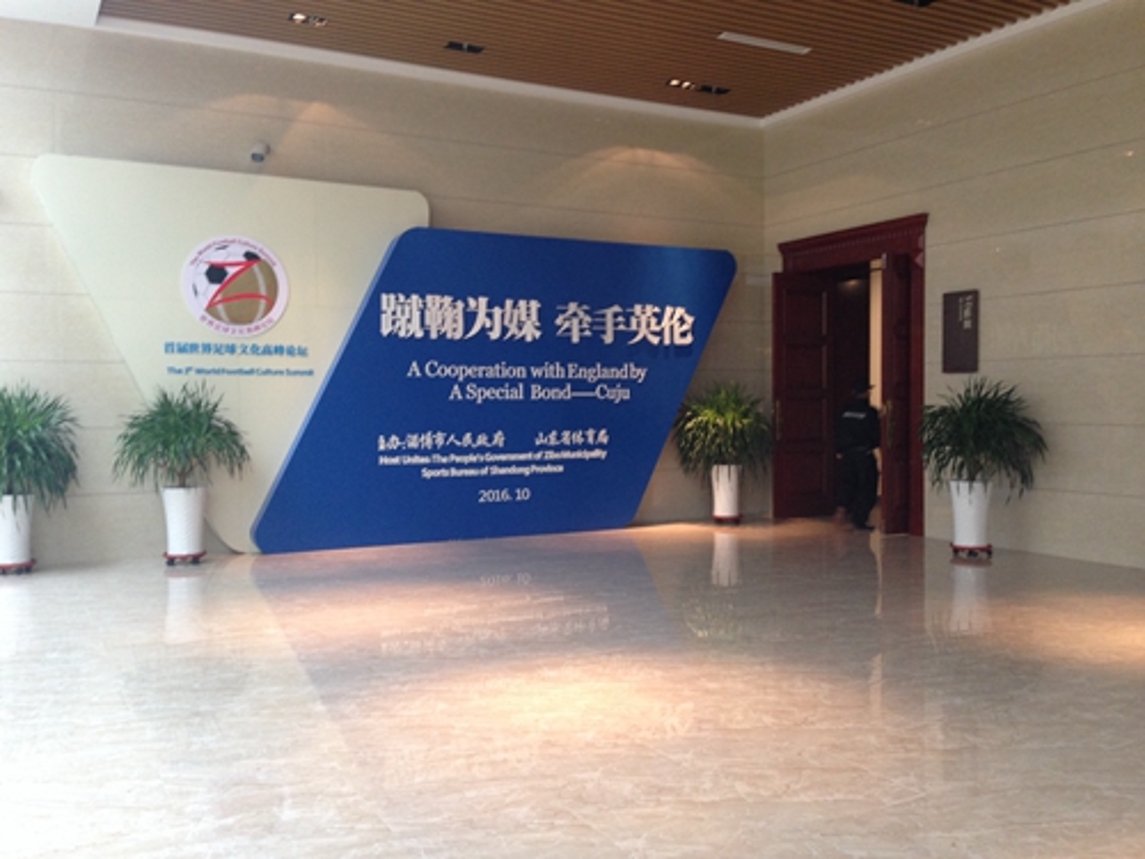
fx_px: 1092
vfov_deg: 42.9
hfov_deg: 55.4
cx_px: 572
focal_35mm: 33
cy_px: 430
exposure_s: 1/20
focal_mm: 4.12
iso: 100
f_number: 2.4
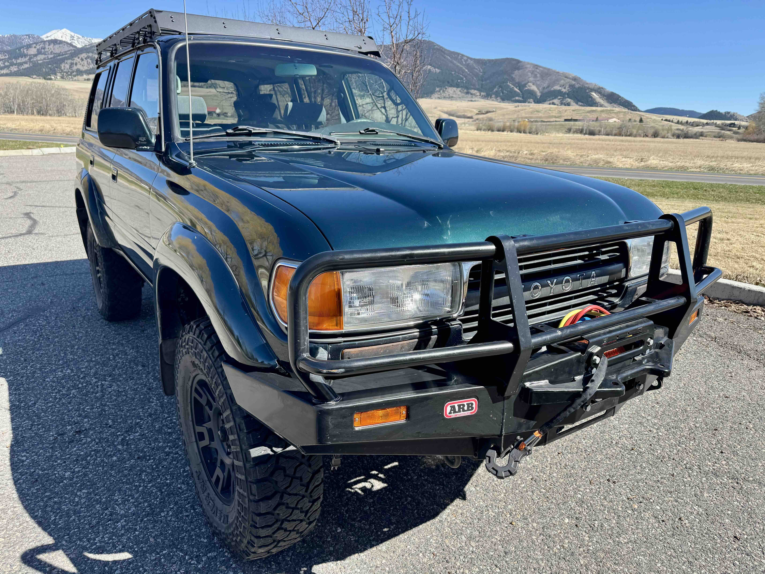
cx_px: 382
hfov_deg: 71.6
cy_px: 287
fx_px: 530
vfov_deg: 56.8
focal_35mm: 24
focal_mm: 6.76
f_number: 1.78
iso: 80
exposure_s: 1/1524
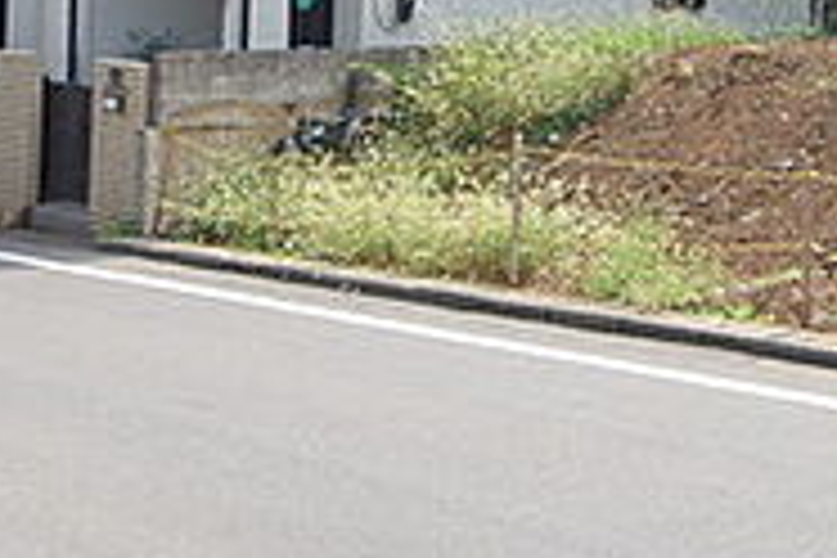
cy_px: -122
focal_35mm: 70
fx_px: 1627
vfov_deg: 18.4
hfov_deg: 28.0
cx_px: 711
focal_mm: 14
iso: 220
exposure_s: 1/250
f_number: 8
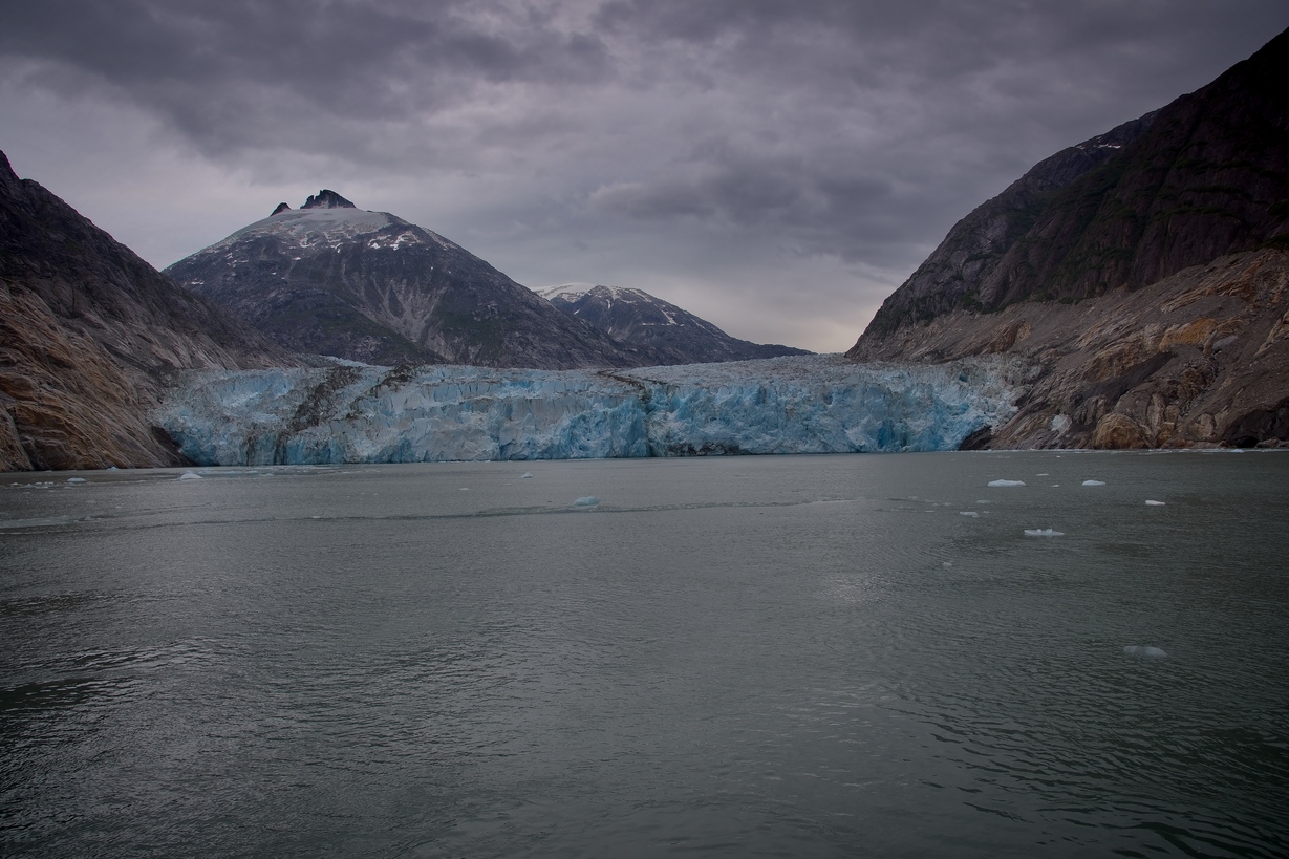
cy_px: 423
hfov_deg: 71.5
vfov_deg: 51.3
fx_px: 895
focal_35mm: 25
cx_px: 636
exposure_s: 1/160
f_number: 8
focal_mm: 24
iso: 100
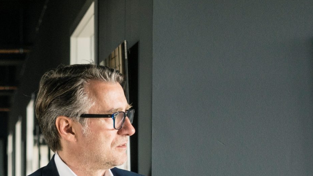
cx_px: 3
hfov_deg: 20.5
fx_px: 838
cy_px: 205
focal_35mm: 101
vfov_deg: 11.8
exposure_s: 1/125
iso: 800
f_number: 2.8
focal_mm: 35
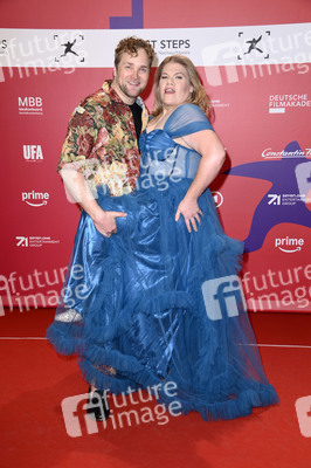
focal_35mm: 48
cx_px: 156
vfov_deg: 41.1
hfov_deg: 28.0
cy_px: 234
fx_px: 623
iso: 640
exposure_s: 1/250
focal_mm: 48
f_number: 6.3
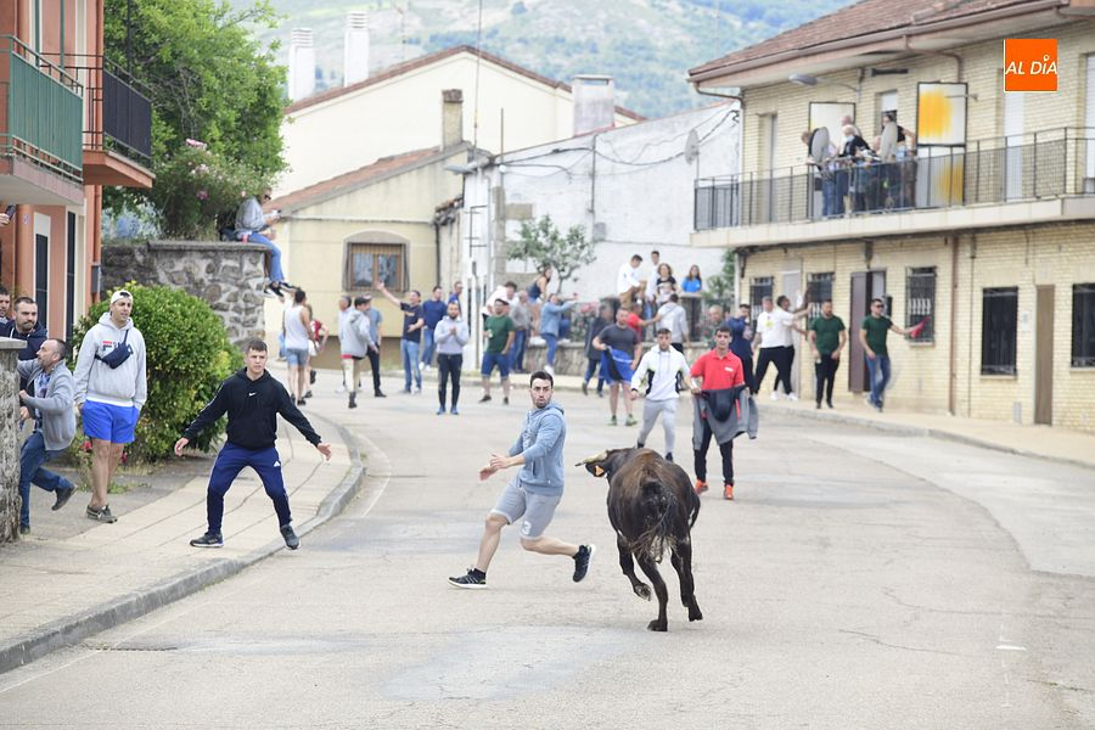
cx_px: 548
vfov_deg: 6.9
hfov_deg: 10.3
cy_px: 365
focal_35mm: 200
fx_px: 6083
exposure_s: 1/320
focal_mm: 200
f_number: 6.3
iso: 500
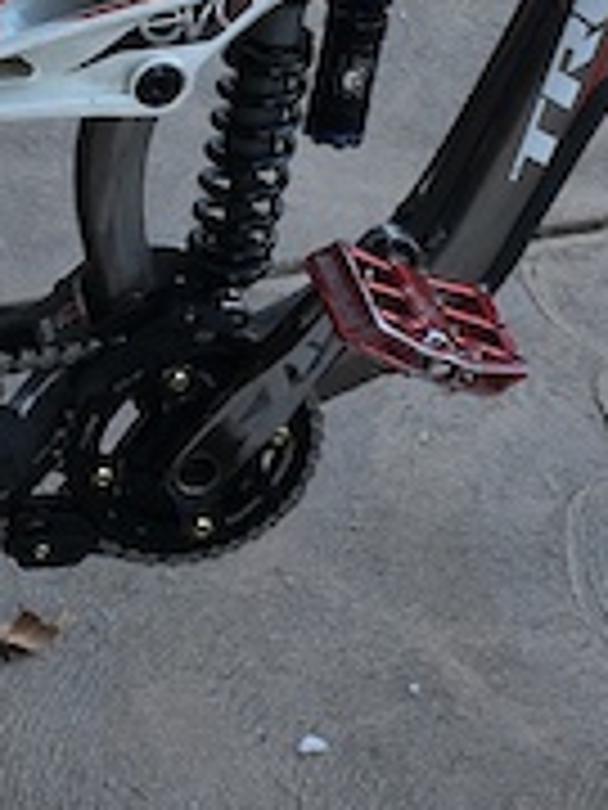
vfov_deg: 14.9
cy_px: -94
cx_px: 261
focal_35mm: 129
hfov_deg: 11.5
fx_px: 3021
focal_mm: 4.15
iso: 25
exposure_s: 1/60
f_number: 2.2
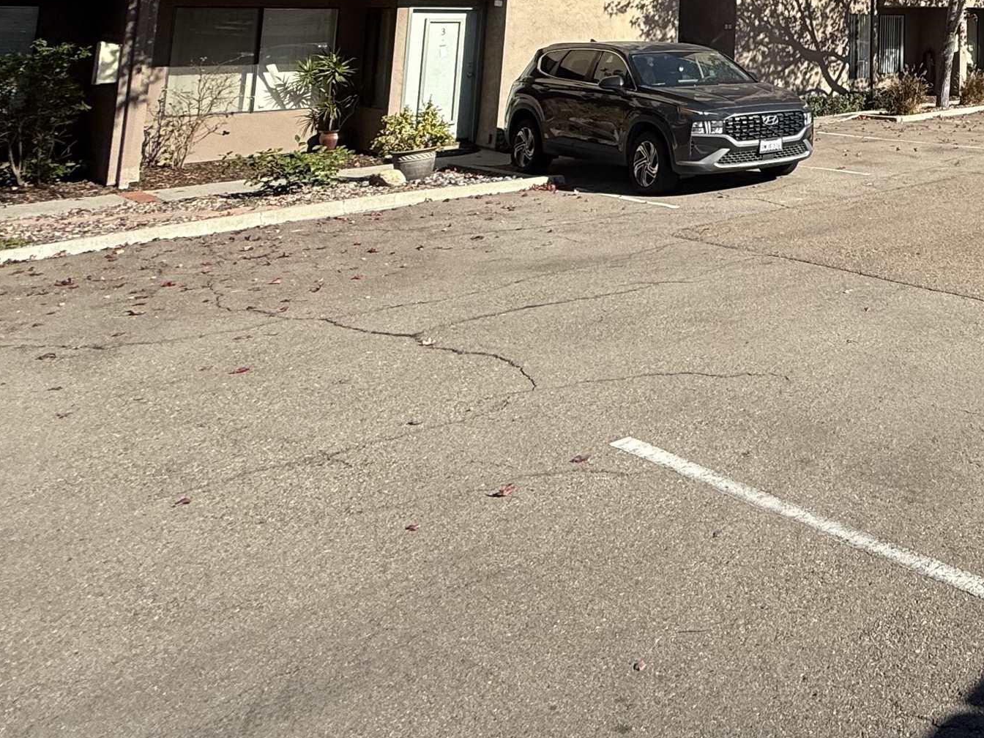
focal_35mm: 32
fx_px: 910
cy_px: -80
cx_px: 1109
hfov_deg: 42.8
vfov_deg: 36.9
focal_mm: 2.22
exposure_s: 1/1534
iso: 50
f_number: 2.2
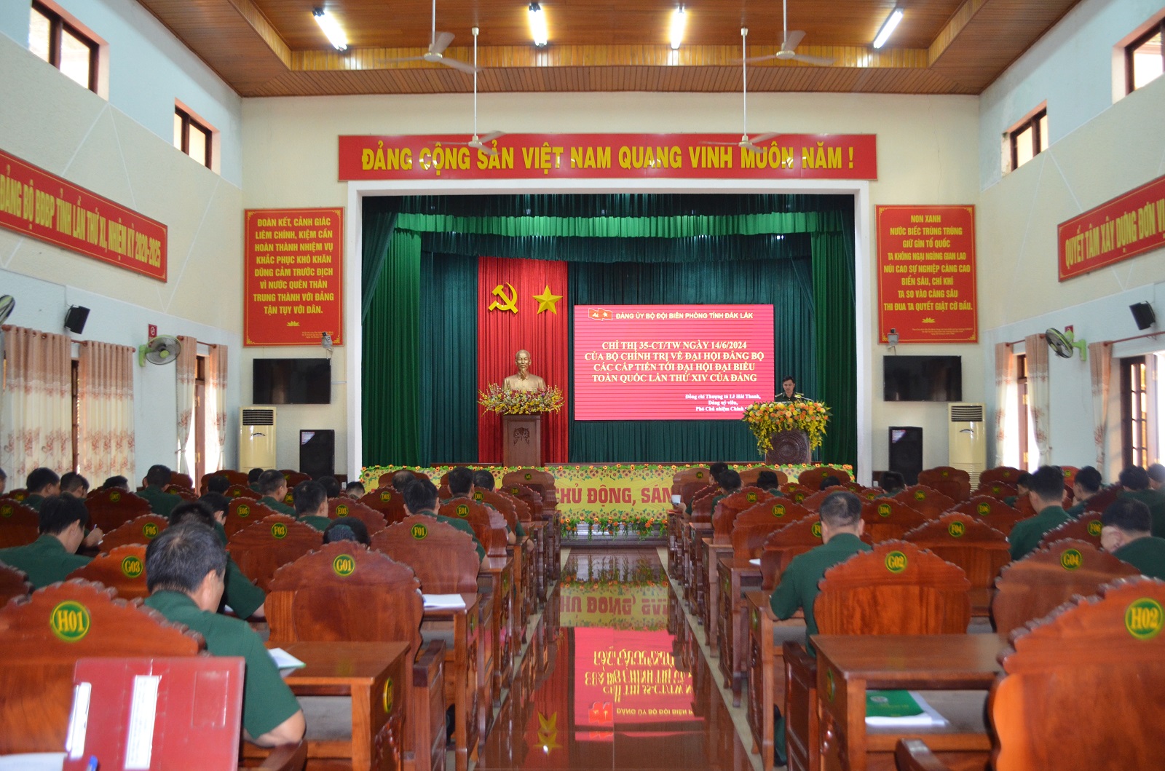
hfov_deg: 57.3
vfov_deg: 39.8
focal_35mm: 33
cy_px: 386
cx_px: 582
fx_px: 1065
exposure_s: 1/60
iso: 1400
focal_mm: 22
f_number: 3.8
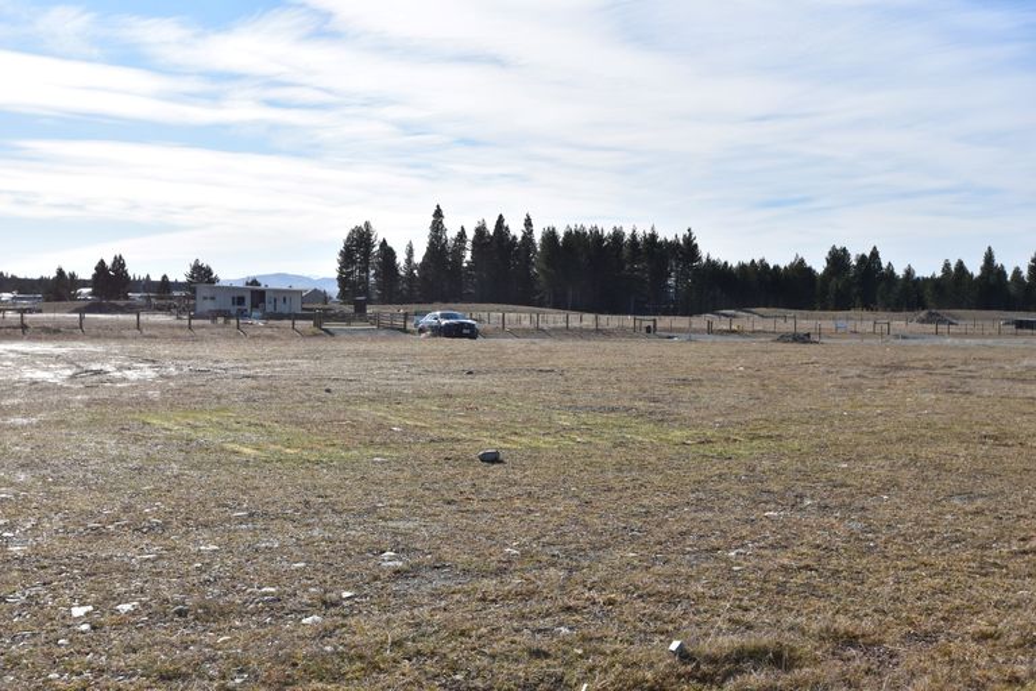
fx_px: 1036
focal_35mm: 36
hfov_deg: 53.1
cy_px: 346
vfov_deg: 36.9
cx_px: 518
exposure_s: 1/400
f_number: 10
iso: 200
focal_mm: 24
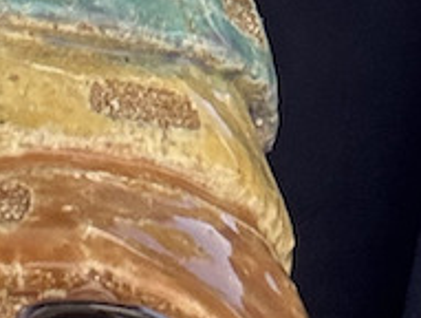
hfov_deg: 9.3
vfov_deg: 6.5
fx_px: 2547
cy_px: -639
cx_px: -62
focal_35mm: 209
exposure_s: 1/581
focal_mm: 2.69
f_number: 1.9
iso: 25
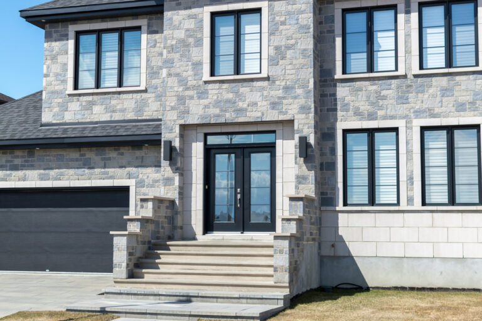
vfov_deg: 25.7
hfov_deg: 37.9
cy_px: 160
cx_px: 241
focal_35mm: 52
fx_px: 702
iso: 125
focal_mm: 35
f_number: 3.2
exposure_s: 1/2000
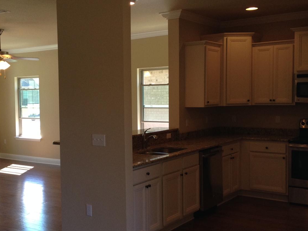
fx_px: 427
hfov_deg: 39.4
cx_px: 116
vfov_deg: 30.3
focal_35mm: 48
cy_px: 119
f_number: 2.4
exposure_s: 1/120
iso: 100
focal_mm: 4.12
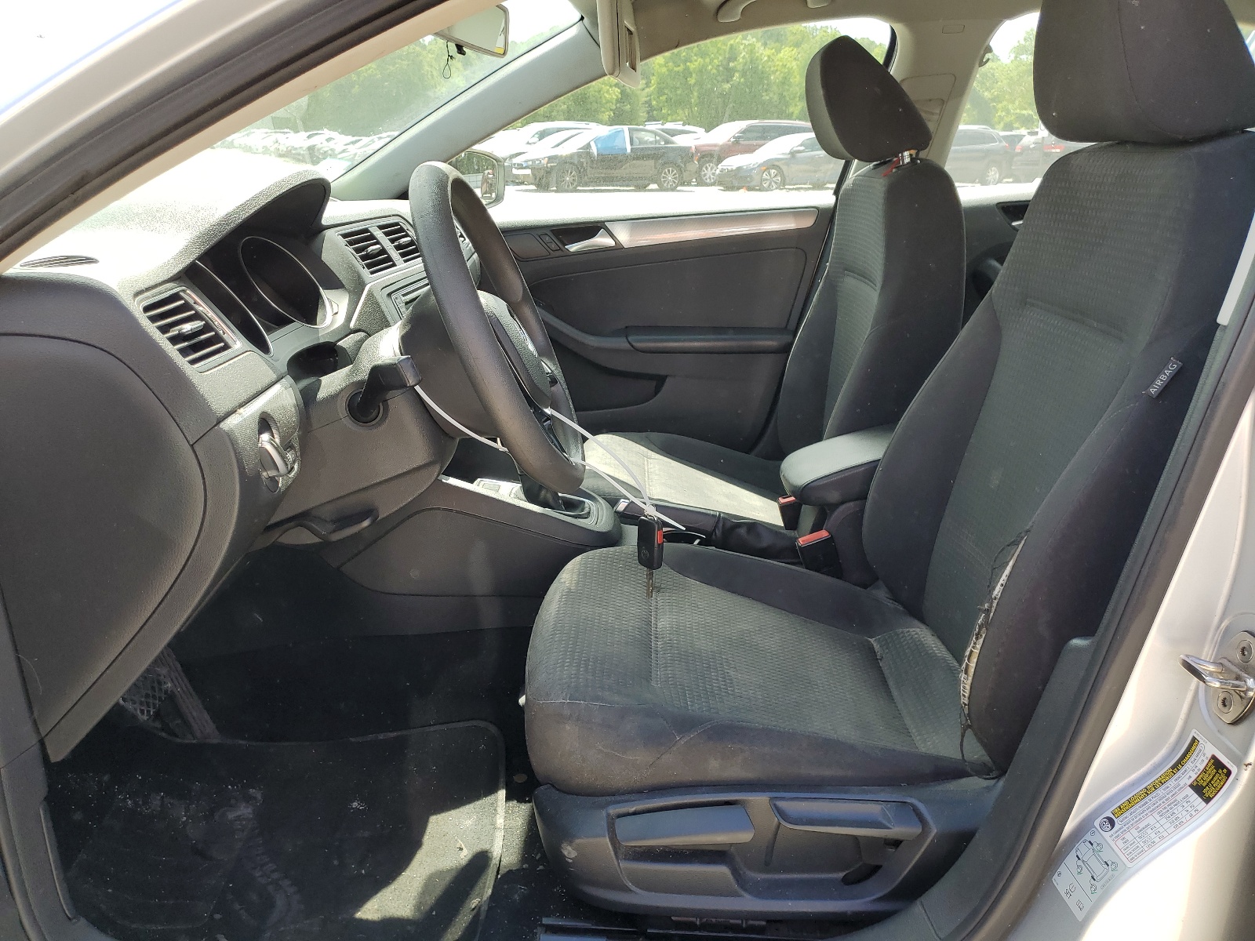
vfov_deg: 53.1
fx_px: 943
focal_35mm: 26
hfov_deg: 67.3
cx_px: 628
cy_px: 470
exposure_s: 1/500
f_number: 1.5
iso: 50
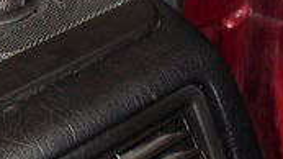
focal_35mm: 153
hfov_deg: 13.6
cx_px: -77
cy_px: 149
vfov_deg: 7.9
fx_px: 1147
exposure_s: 1/45
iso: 100
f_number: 2.8
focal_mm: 6.3
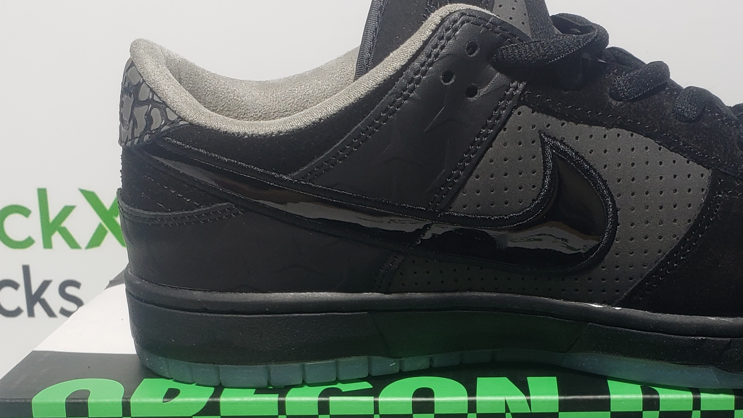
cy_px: 422
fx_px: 1182
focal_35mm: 60
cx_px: 528
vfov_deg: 19.5
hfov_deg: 34.4
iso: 50
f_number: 2.4
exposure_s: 1/141
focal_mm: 4.3
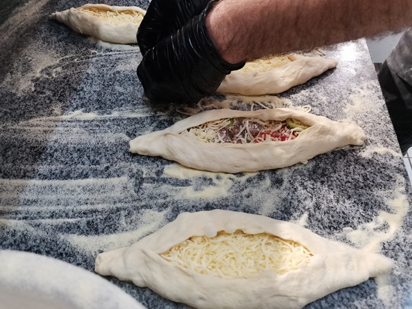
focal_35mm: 26
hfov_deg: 67.3
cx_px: 206
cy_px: 154
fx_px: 309
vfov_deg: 53.1
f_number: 1.8
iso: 250
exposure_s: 1/100
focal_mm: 4.75
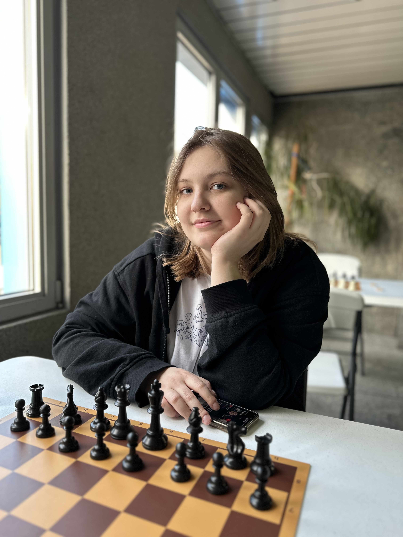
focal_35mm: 24
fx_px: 373
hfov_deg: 56.8
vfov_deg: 71.6
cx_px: 202
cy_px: 268
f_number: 1.78
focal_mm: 6.86
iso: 160
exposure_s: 1/100
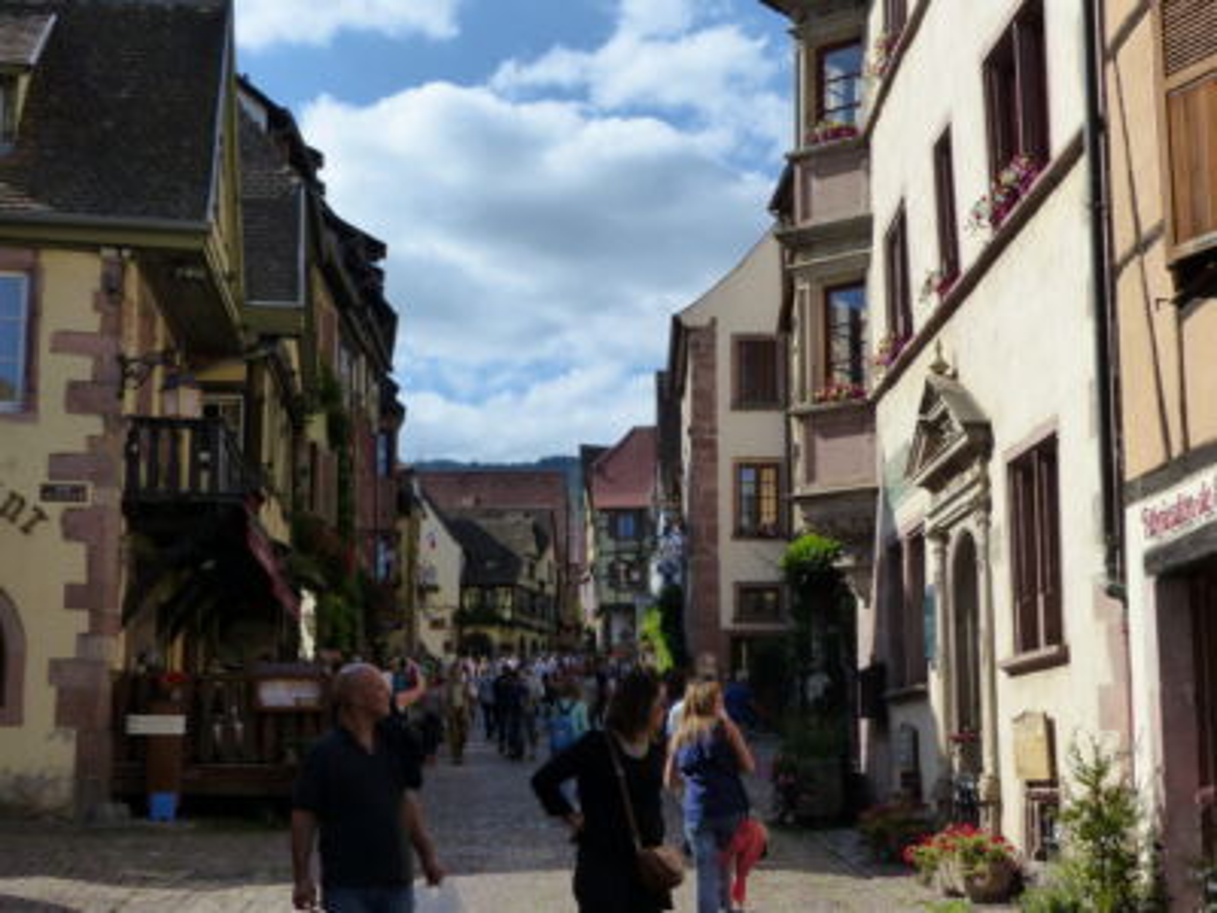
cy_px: 456
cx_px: 608
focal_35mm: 53
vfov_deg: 27.5
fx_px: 1863
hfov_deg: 36.2
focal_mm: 9.1
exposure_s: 1/640
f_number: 5.6
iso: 200
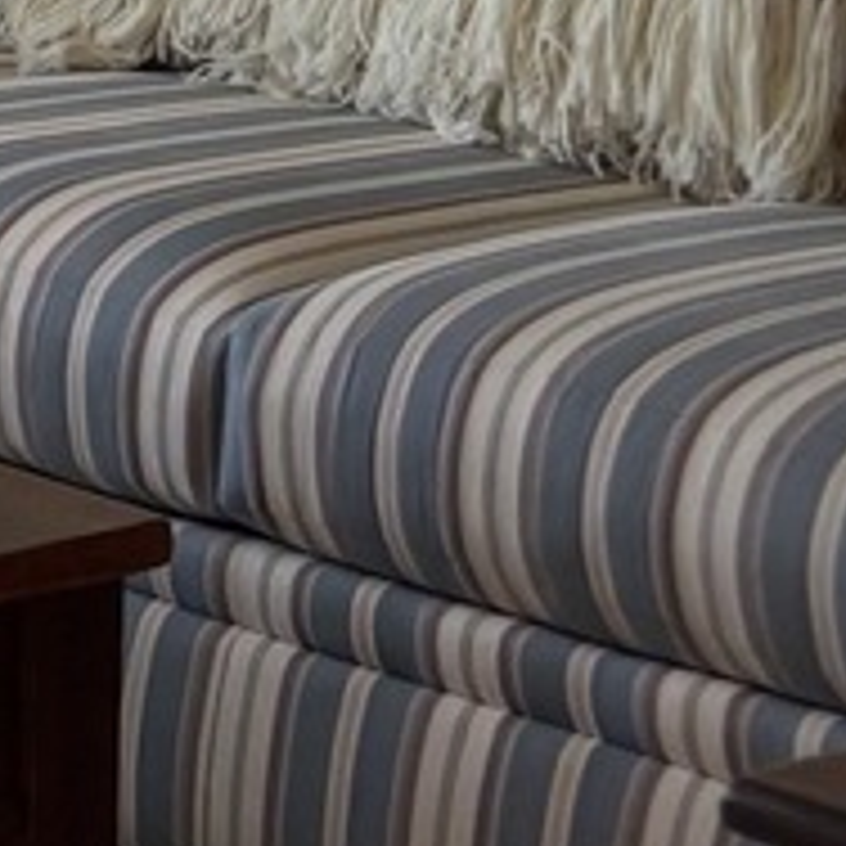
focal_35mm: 176
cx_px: -1930
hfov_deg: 8.1
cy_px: -364
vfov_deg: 9.7
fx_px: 4866
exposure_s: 1/60
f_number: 1.6
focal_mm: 5.96
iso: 125
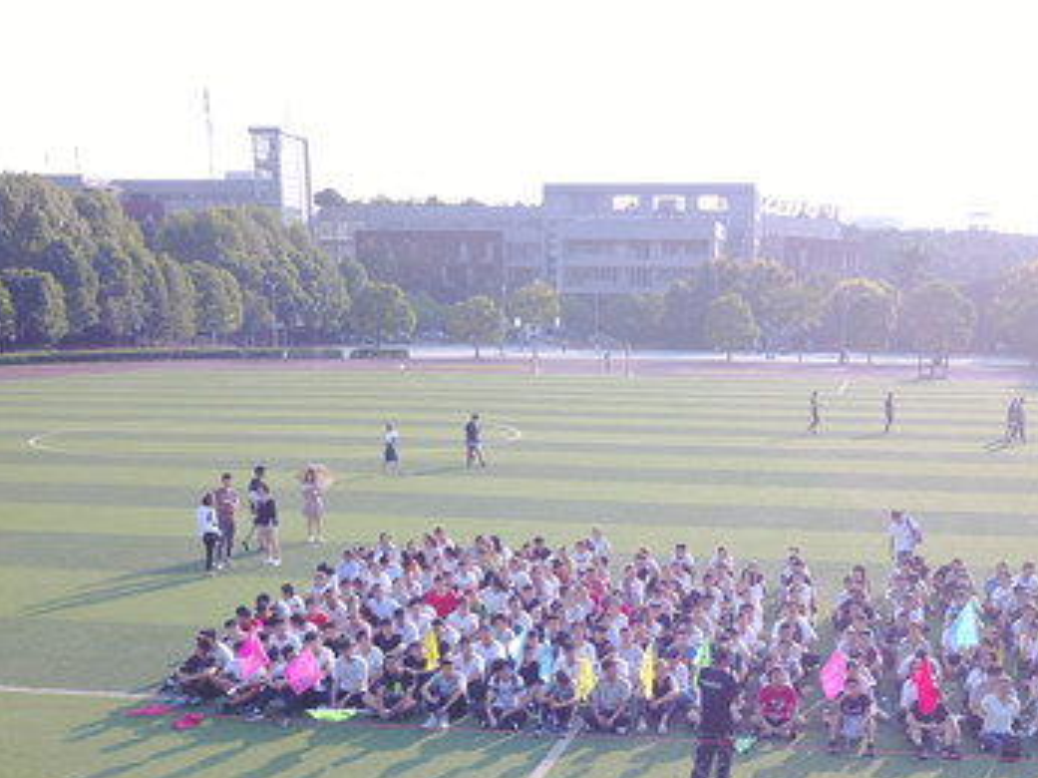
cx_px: 700
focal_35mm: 45
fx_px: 1349
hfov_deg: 41.5
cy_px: 652
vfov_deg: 31.1
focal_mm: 4.7
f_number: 2.2
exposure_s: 1/400
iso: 100
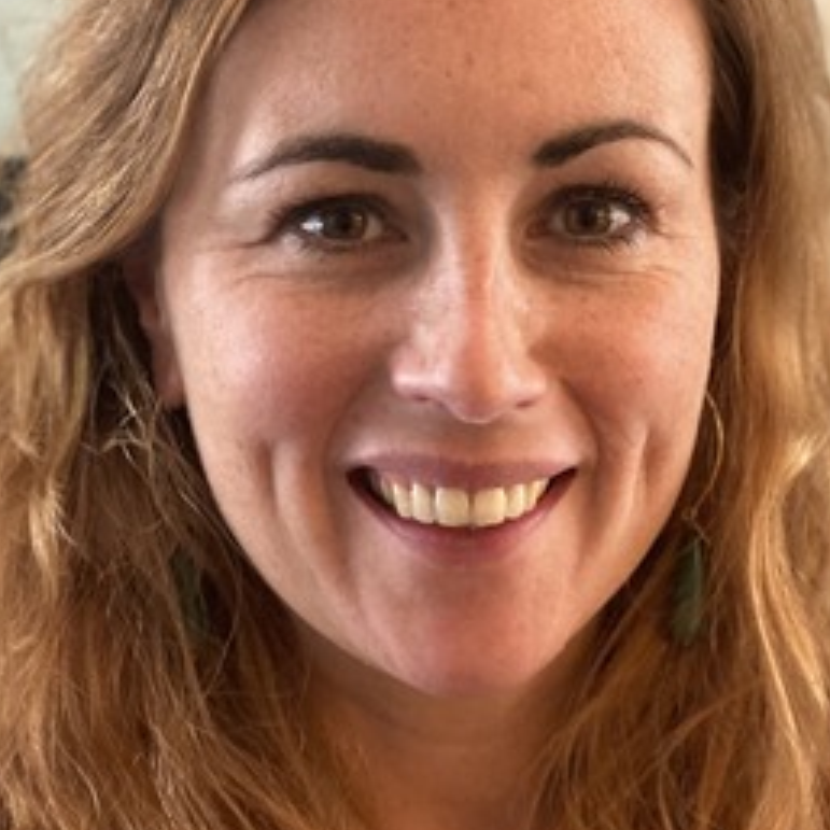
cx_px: 394
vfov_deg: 17.2
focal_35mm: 101
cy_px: 321
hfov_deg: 17.2
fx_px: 2740
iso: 400
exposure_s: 1/33
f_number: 2
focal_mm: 6
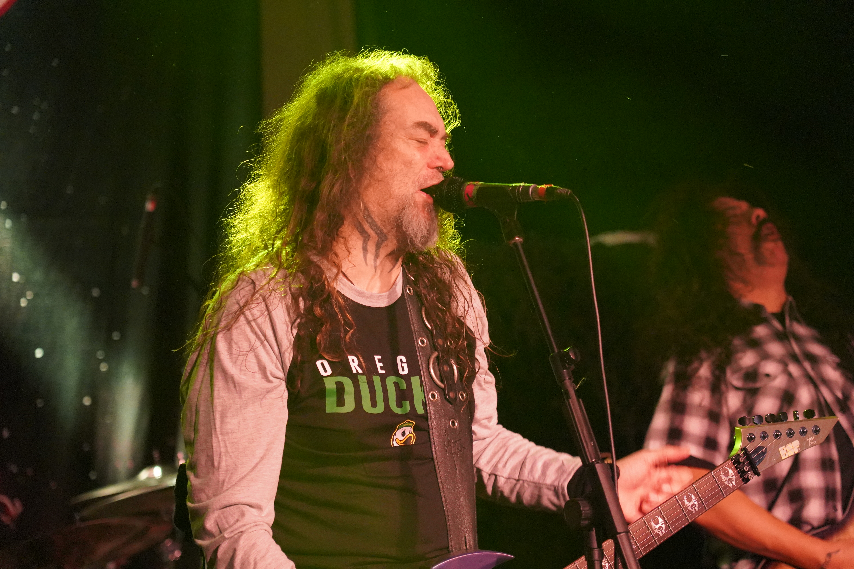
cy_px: 284
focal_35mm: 105
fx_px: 2491
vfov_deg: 13.0
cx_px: 427
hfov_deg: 19.5
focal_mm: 105
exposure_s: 1/160
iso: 10000
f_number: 4
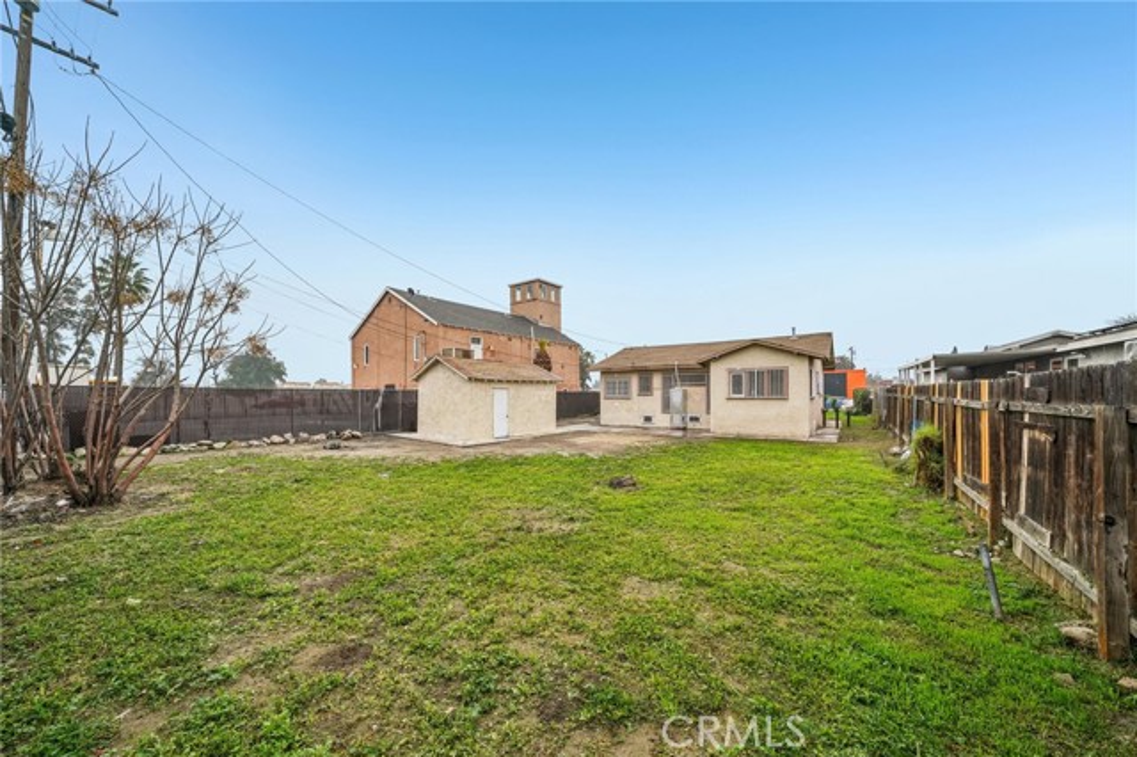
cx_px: 568
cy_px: 378
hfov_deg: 112.6
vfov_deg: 89.9
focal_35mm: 12
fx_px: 379
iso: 100
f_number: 8
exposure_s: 1/50
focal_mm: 12
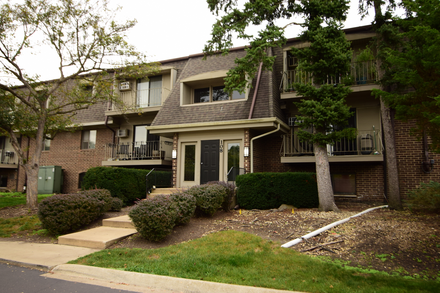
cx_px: 220
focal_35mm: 27
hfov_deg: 67.4
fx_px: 330
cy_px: 146
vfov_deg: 47.9
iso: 200
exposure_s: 1/60
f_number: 5.6
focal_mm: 18
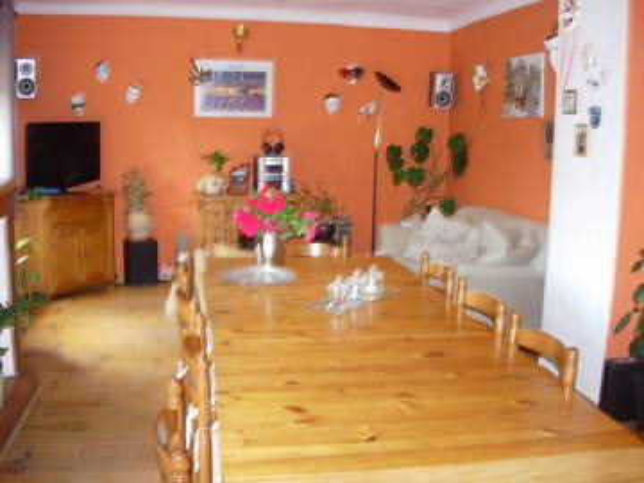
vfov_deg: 37.7
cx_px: 322
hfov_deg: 49.0
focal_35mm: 38
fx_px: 707
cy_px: 242
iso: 173
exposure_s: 1/13.4
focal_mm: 7.8
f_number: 2.8
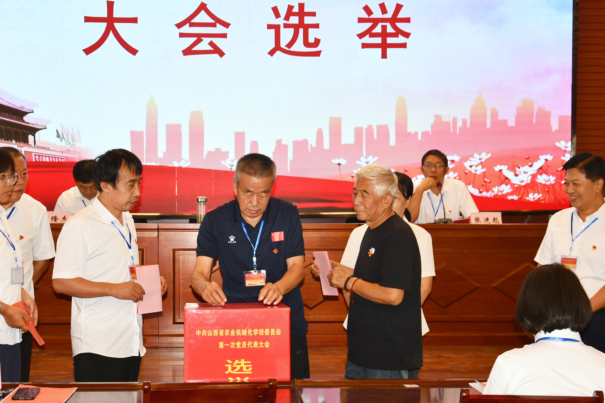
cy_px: 211
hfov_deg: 31.0
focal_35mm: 65
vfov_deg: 20.9
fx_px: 1092
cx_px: 286
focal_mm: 32
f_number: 4.2
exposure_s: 1/80
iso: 400
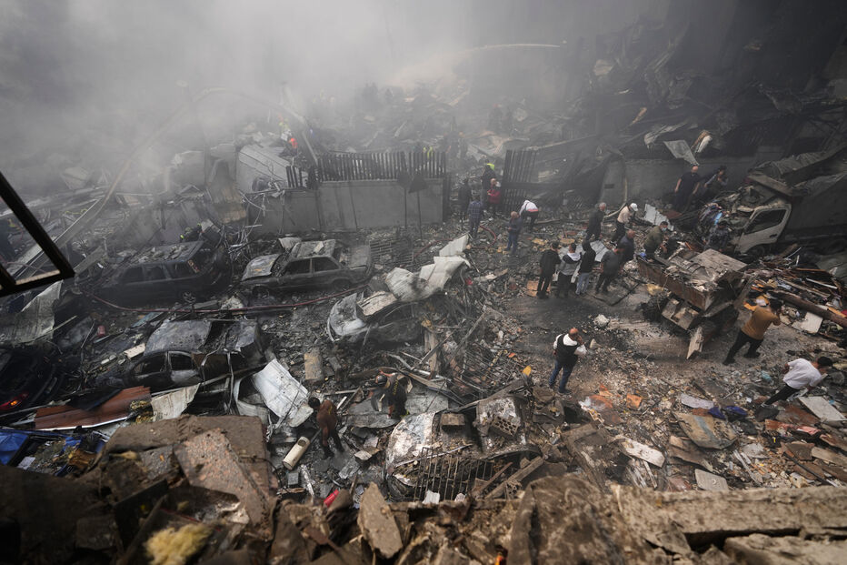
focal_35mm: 16
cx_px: 424
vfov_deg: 73.7
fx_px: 376
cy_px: 282
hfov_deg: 96.7
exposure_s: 1/1000
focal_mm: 16
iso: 250
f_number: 2.8
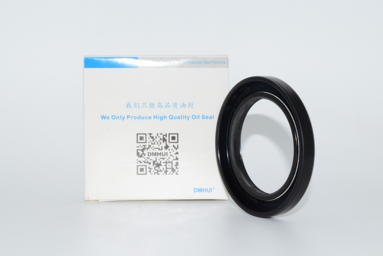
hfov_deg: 24.6
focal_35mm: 82
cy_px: 128
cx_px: 192
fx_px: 878
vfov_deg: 16.6
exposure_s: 1/60
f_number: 36
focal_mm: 55
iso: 1600
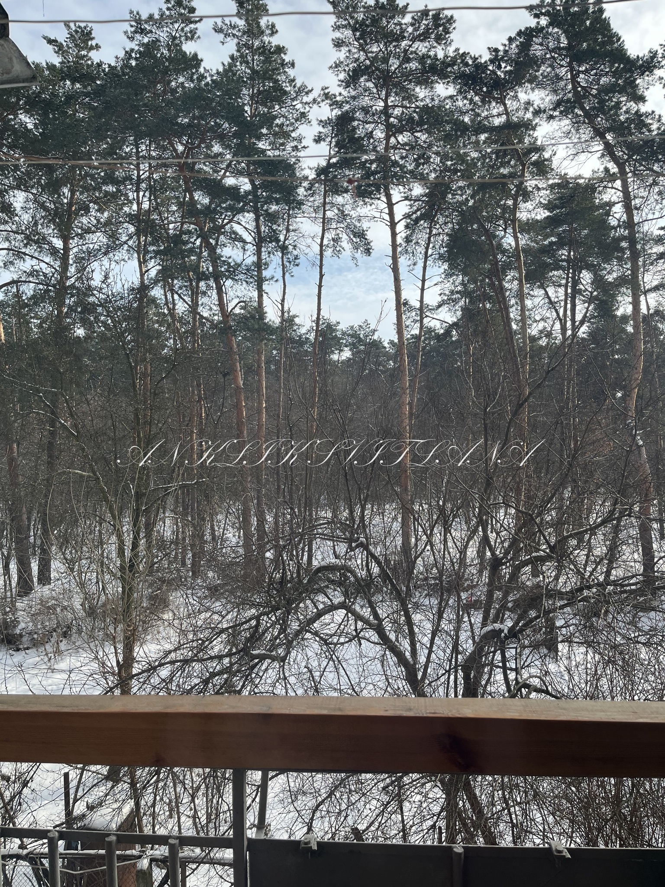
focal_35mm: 26
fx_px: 666
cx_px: 332
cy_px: 444
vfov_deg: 67.3
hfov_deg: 53.1
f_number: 1.6
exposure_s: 1/1238
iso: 50
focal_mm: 5.1
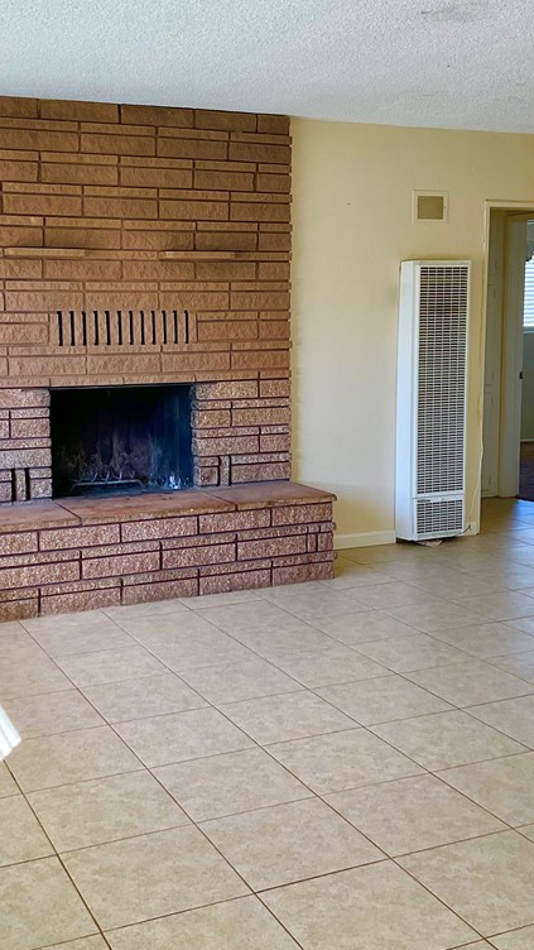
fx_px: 1082
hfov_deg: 27.7
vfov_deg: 47.4
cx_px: 225
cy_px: 466
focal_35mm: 43
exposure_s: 1/120
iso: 40
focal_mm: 3
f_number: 1.8
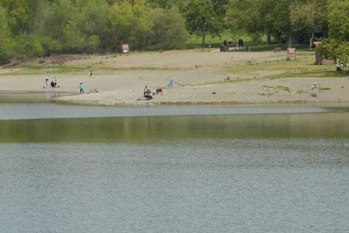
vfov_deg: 3.5
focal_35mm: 394
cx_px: 184
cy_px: 28
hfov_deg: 5.2
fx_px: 3819
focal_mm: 122
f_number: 6.3
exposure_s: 1/800
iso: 250
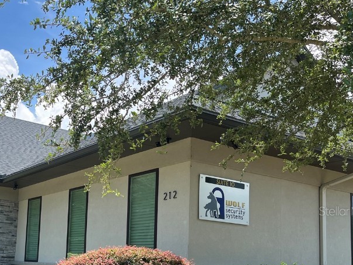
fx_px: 449
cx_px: 75
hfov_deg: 41.3
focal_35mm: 44
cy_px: 211
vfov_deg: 32.0
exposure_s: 1/1497
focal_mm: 5.1
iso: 50
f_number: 1.6
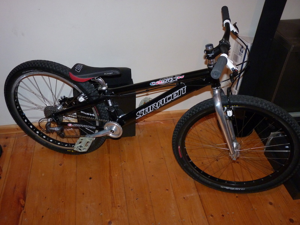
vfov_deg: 41.8
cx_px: 150
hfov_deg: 54.0
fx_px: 295
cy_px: 112
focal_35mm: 34
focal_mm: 6
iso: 400
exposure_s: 1/60
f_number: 3
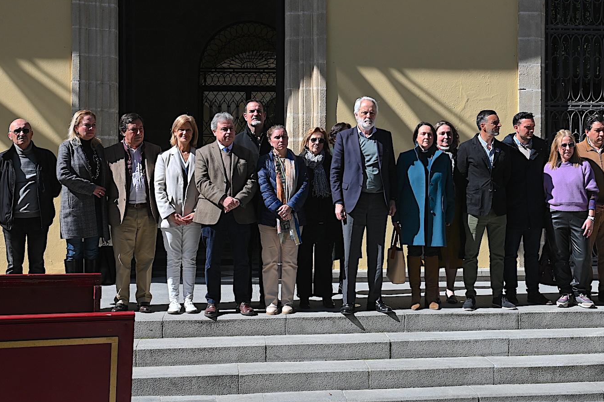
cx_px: 369
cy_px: 176
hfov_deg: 38.0
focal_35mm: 52
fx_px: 872
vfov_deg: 26.0
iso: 400
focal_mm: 40
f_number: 11
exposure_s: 1/500
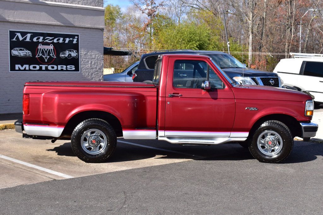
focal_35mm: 57
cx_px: 162
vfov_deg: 23.8
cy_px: 108
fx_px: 511
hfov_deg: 35.1
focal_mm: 38
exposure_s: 1/500
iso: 360
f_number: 11
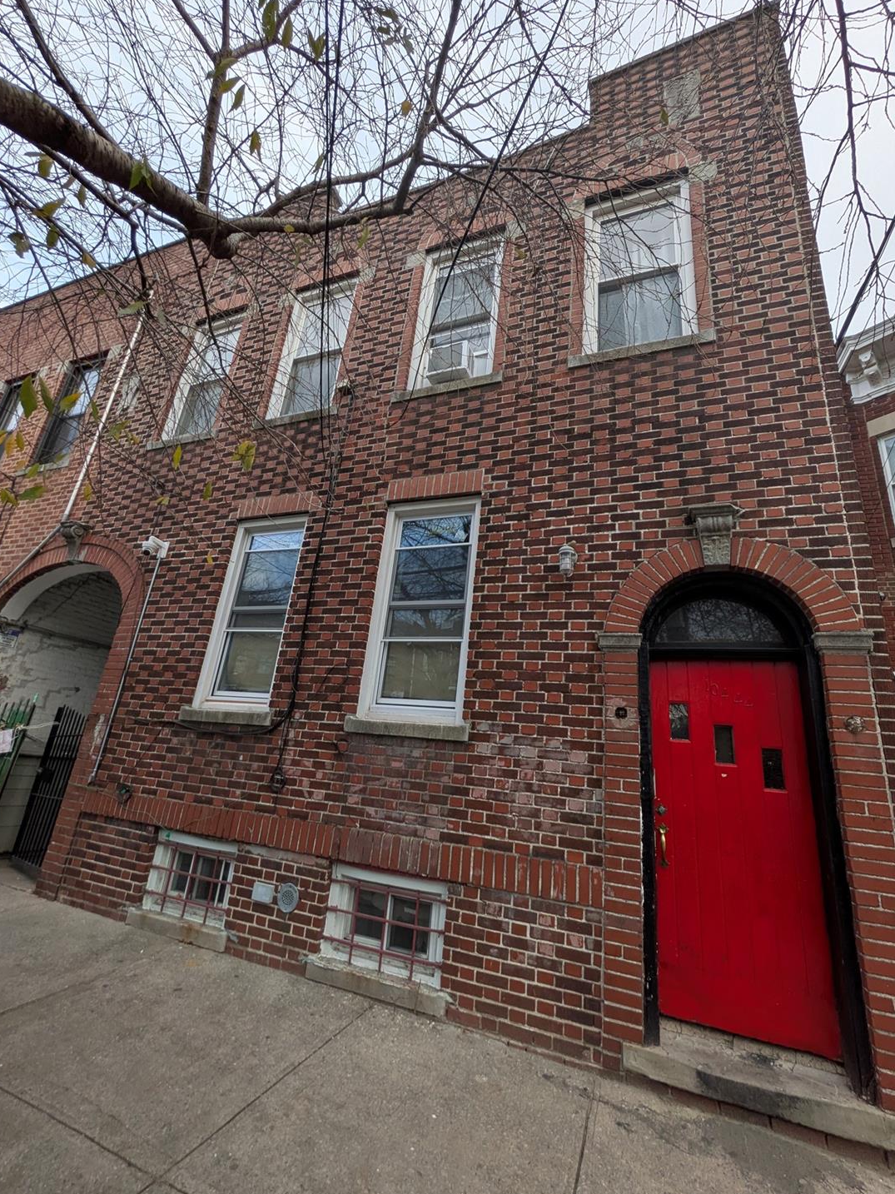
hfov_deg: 81.7
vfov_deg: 98.2
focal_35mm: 15
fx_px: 517
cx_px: 455
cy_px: 594
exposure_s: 1/226
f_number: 2.2
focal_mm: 1.83
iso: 46
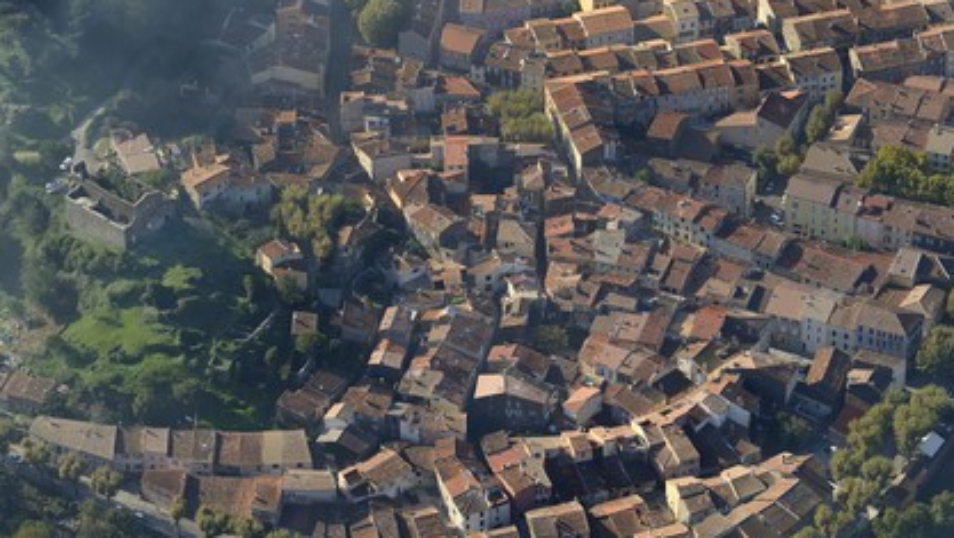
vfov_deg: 8.9
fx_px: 3467
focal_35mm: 137
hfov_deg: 15.7
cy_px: 243
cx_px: 476
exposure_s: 1/1250
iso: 800
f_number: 9
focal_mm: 130
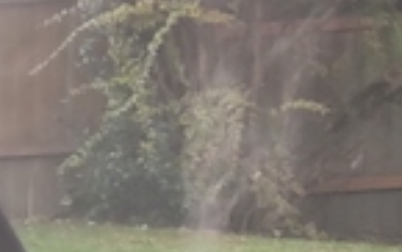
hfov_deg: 11.6
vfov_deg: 8.0
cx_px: -460
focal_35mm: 158
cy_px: 493
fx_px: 1733
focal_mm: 4.75
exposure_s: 1/20
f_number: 1.65
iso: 800
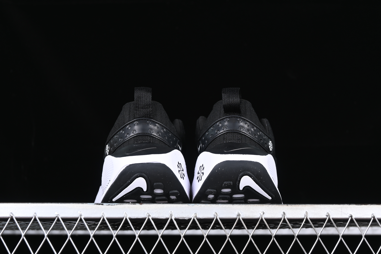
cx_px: 190
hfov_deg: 27.0
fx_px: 794
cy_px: 127
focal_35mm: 75
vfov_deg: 18.2
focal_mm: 50
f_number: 6.3
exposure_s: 1/60
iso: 160
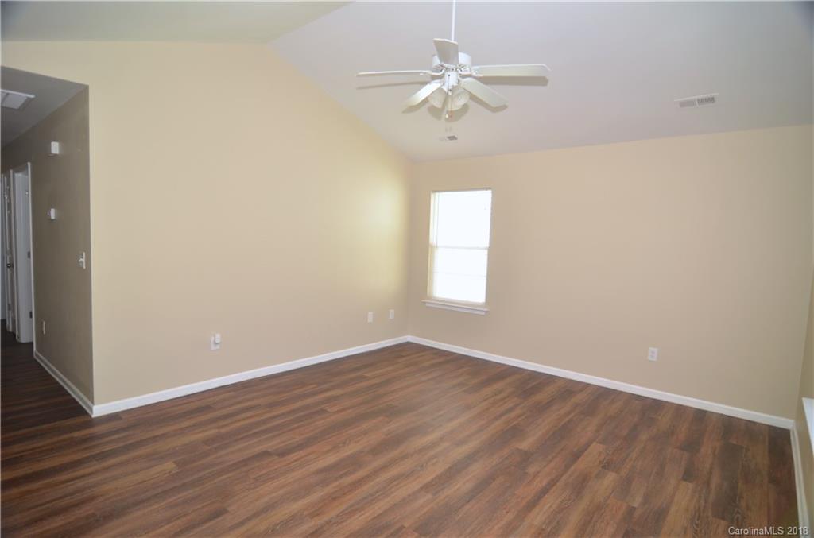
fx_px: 406
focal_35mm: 18
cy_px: 269
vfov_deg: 67.1
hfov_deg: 90.2
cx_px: 407
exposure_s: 1/60
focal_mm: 12
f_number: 4
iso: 200
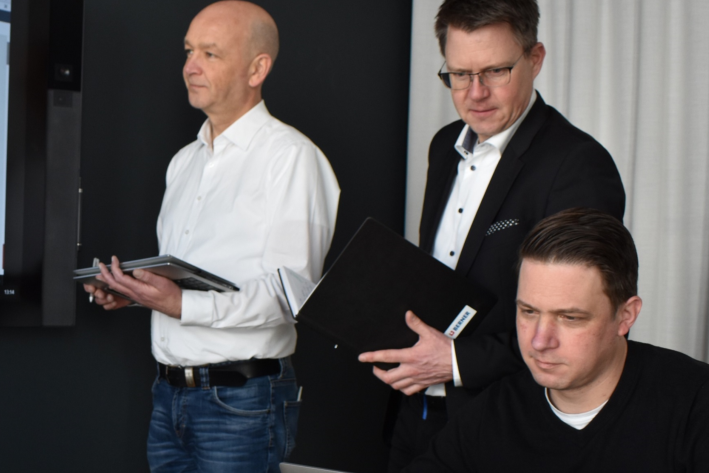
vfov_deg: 24.8
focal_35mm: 54
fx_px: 1063
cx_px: 127
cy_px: 357
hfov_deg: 35.5
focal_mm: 18
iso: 400
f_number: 4.5
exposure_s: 1/80
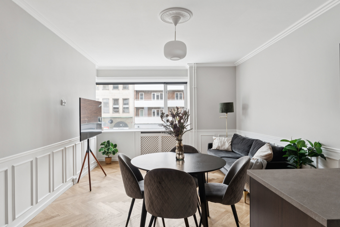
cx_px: 167
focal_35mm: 22
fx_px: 208
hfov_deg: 78.4
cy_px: 113
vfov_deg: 57.1
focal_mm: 13.3
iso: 250
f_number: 7.1
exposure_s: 1/8
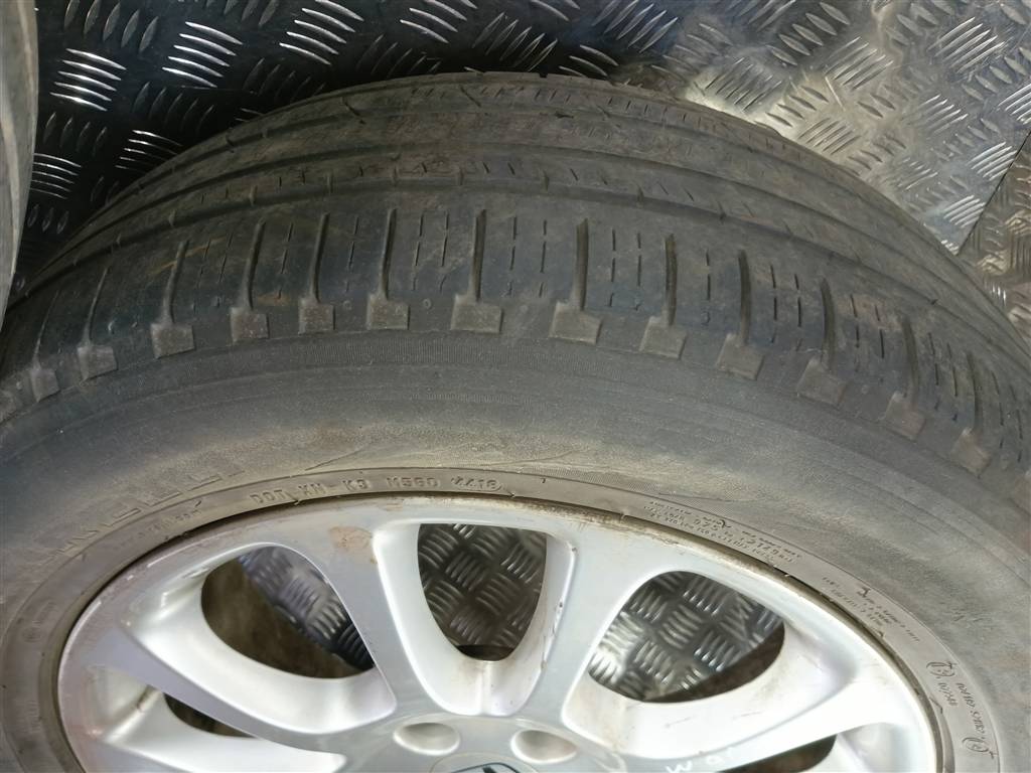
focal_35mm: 27
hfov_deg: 65.3
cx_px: 516
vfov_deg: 51.4
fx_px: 804
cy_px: 386
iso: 270
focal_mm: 4.11
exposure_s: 1/33.3
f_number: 1.6
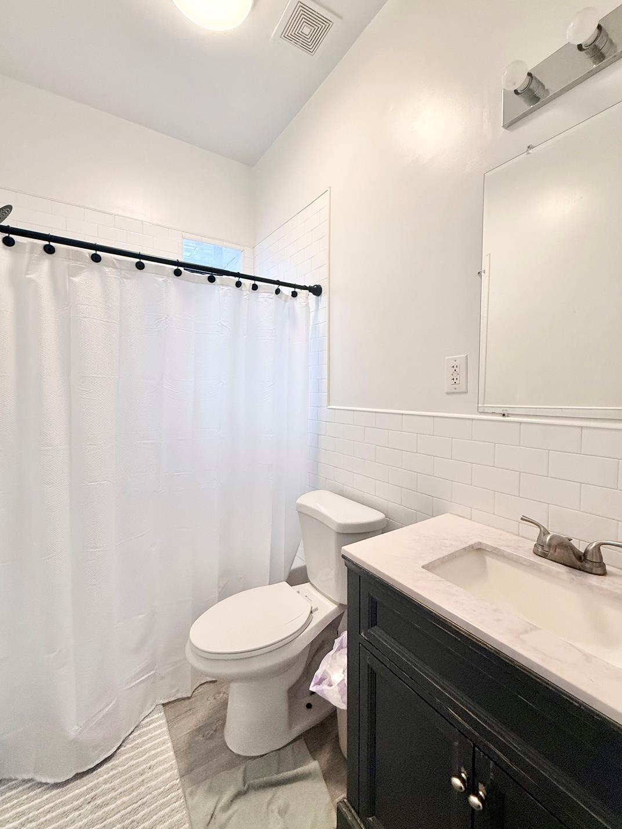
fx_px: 359
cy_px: 408
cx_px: 306
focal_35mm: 15
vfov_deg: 98.2
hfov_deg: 81.7
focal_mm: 2.22
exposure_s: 1/120
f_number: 2.2
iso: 250
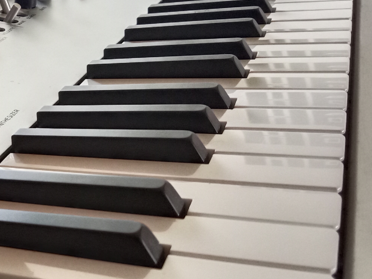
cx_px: -8
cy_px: 177
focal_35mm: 57
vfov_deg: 25.6
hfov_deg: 31.1
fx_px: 613
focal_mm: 3.65
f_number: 2.2
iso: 548
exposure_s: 1/33.3
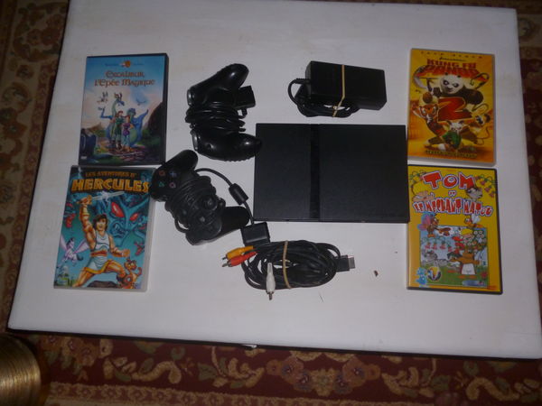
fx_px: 438
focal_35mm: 28
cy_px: 203
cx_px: 271
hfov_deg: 63.4
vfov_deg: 49.7
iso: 160
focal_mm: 5
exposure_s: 1/60
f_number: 3.1
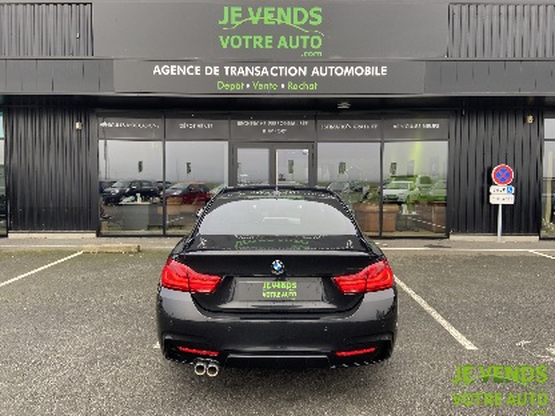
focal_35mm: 26
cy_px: 208
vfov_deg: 53.1
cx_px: 278
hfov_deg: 67.3
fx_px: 417
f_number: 1.8
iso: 40
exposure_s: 1/121
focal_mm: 4.25
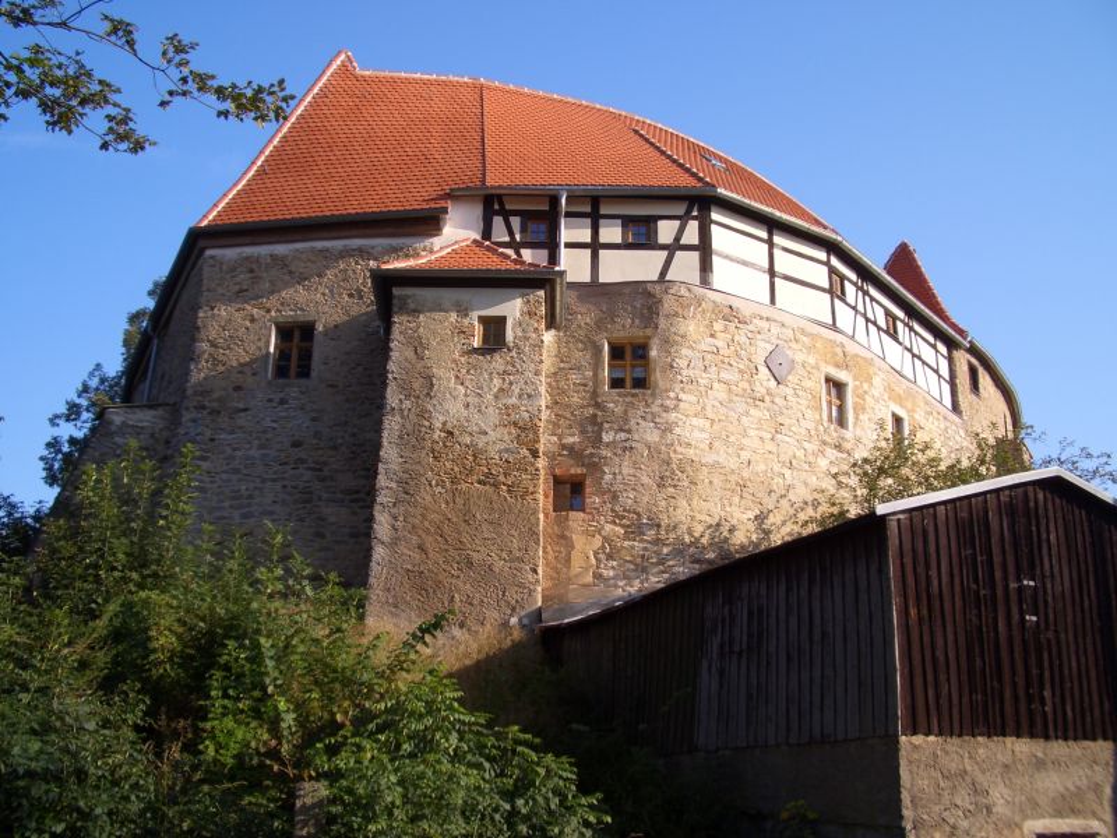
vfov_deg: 40.7
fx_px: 1129
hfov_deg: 52.6
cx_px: 558
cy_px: 419
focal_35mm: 35
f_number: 4.3
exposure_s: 1/250
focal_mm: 5.8
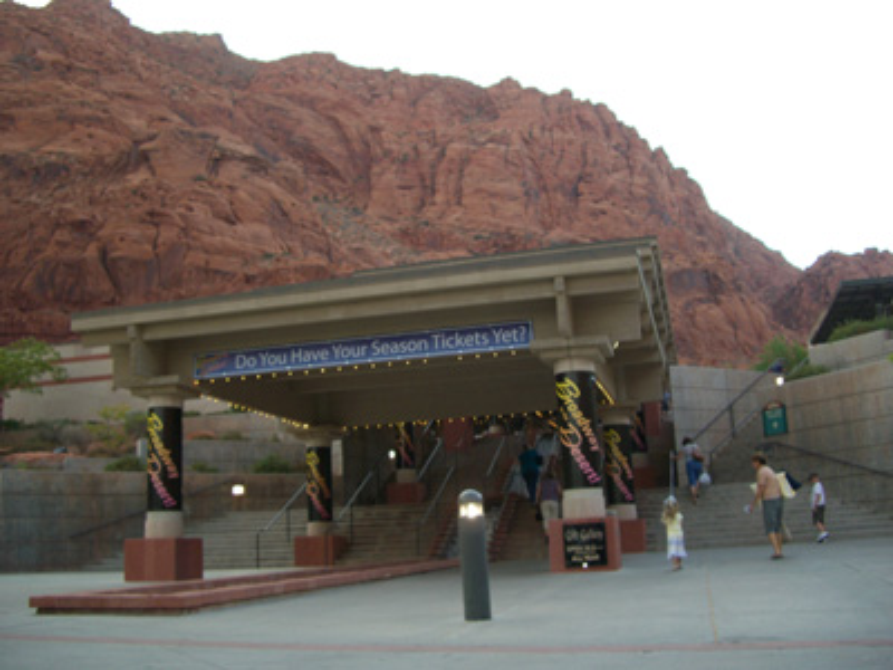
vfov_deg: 37.7
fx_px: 980
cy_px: 335
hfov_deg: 49.0
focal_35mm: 38
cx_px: 446
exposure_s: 1/160
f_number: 2.8
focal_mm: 7.9
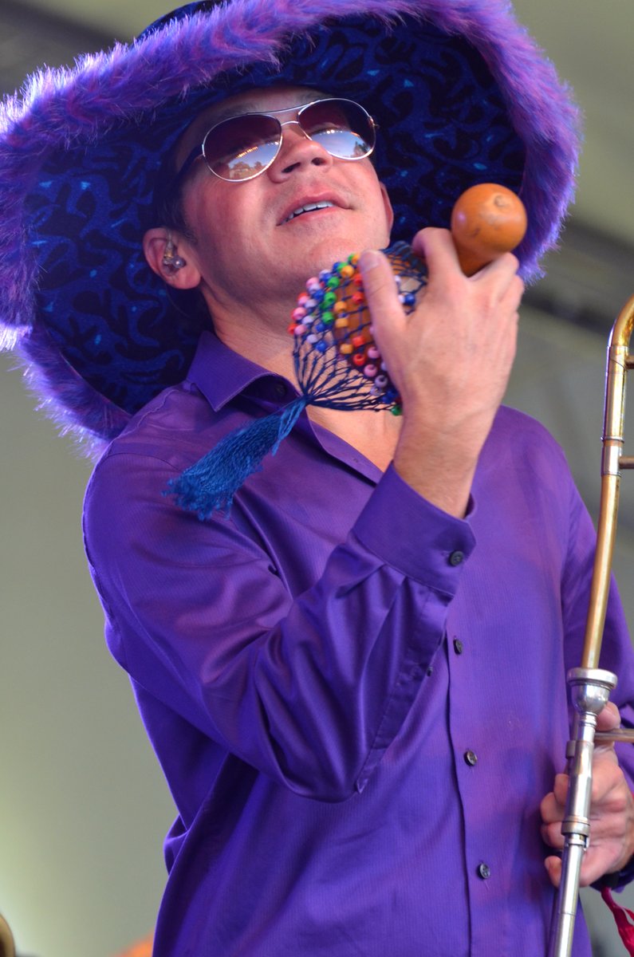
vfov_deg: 7.6
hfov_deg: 5.1
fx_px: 7163
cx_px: 317
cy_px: 478
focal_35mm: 270
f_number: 5
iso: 1100
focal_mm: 180
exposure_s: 1/500
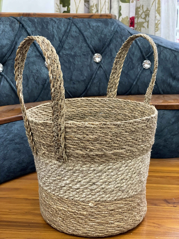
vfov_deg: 36.8
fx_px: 359
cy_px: 120
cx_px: 90
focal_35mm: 52
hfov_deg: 28.0
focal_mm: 6
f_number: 2
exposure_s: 1/33
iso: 160
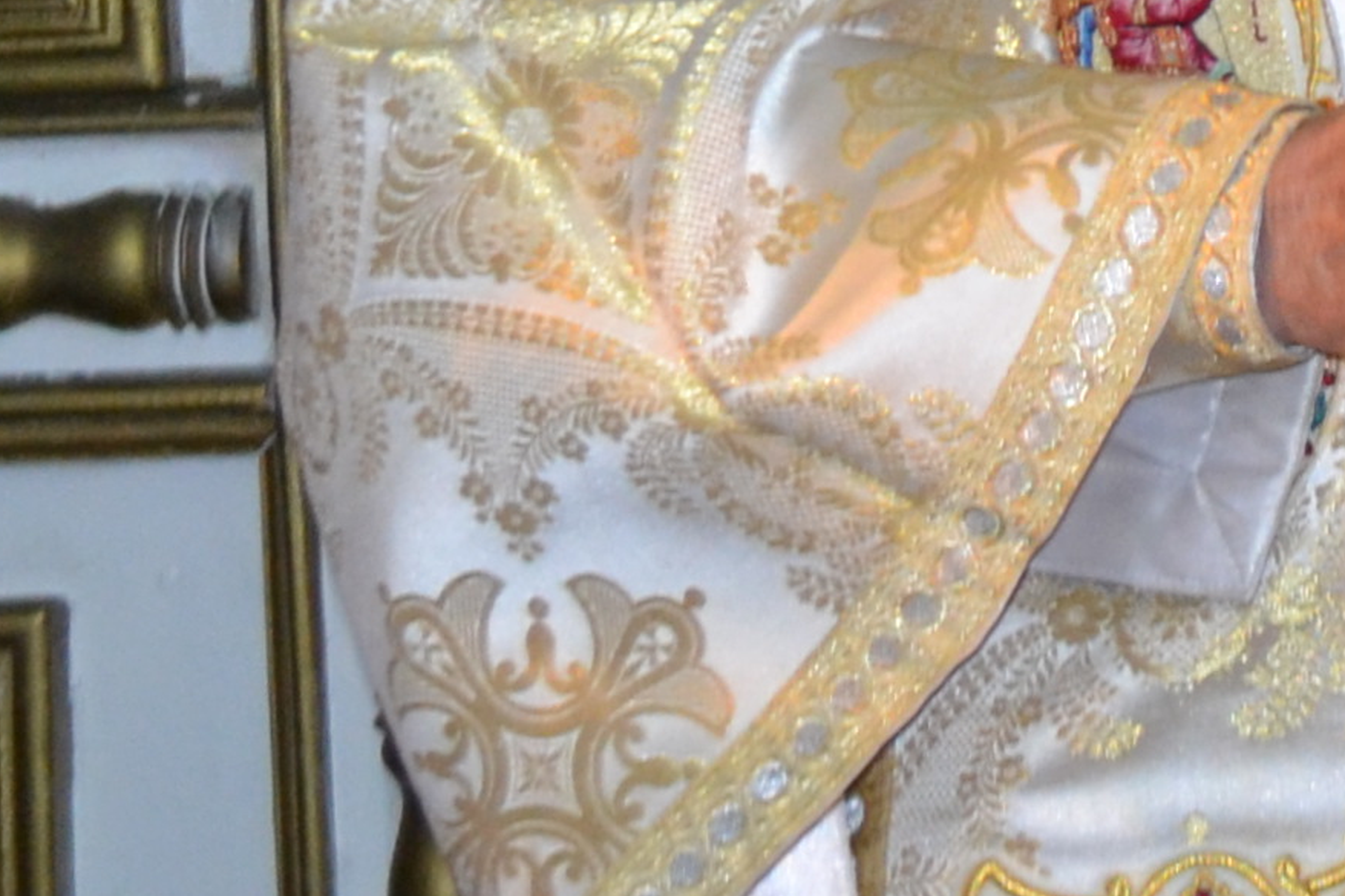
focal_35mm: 189
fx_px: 7059
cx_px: 2111
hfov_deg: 10.5
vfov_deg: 6.9
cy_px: -1290
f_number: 4
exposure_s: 1/60
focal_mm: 24
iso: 1000
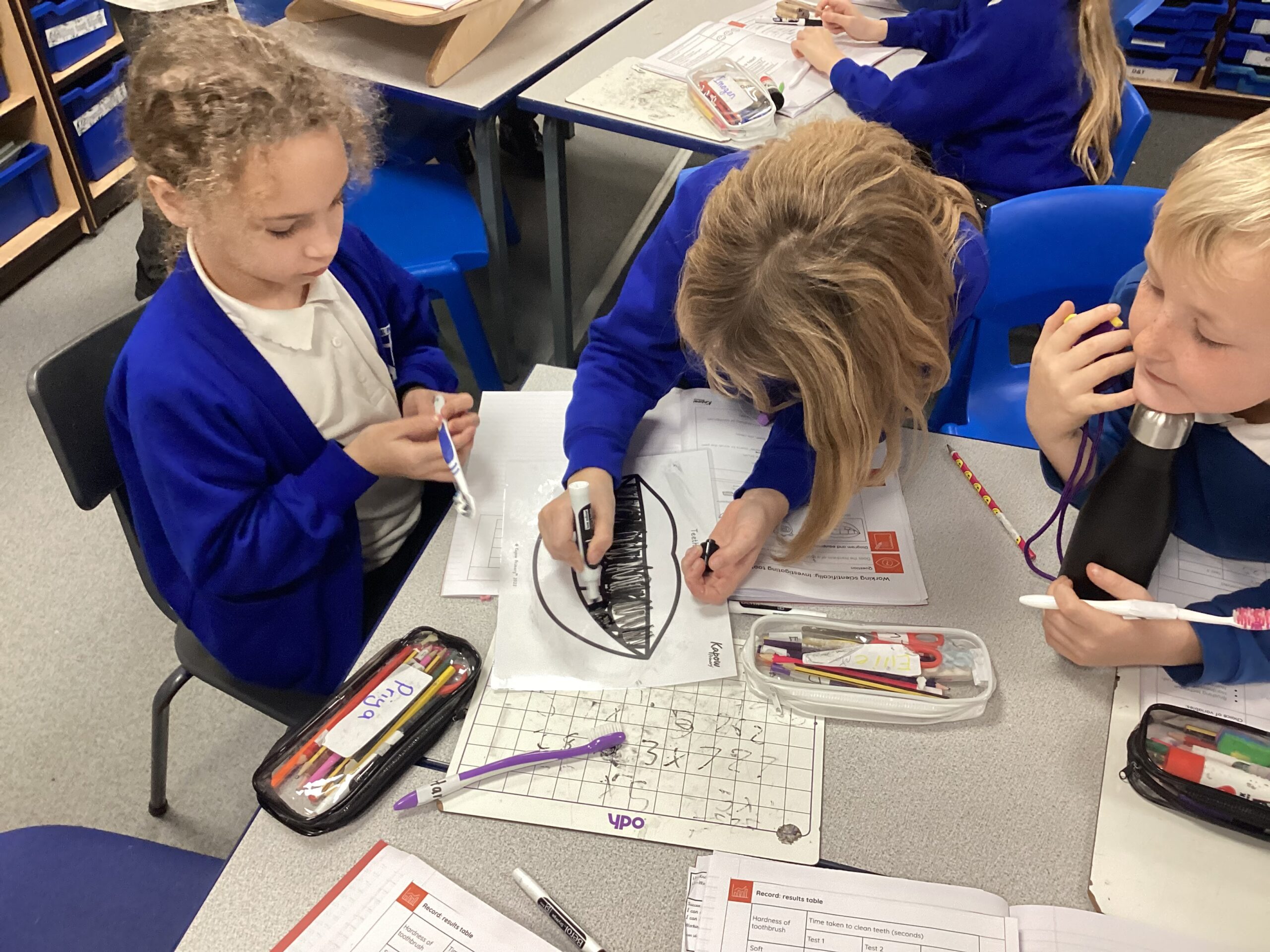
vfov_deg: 45.4
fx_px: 1137
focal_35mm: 31
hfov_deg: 58.4
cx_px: 635
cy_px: 476
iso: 200
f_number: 2.4
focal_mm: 3.3
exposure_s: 1/60
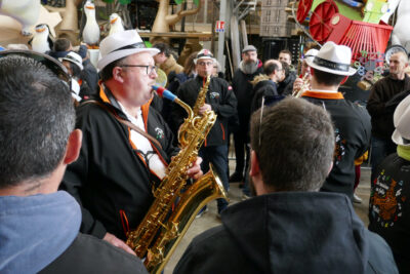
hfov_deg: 55.8
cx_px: 205
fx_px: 387
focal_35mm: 34
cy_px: 137
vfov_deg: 38.9
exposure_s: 1/80
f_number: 3.3
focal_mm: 12.3
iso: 1000
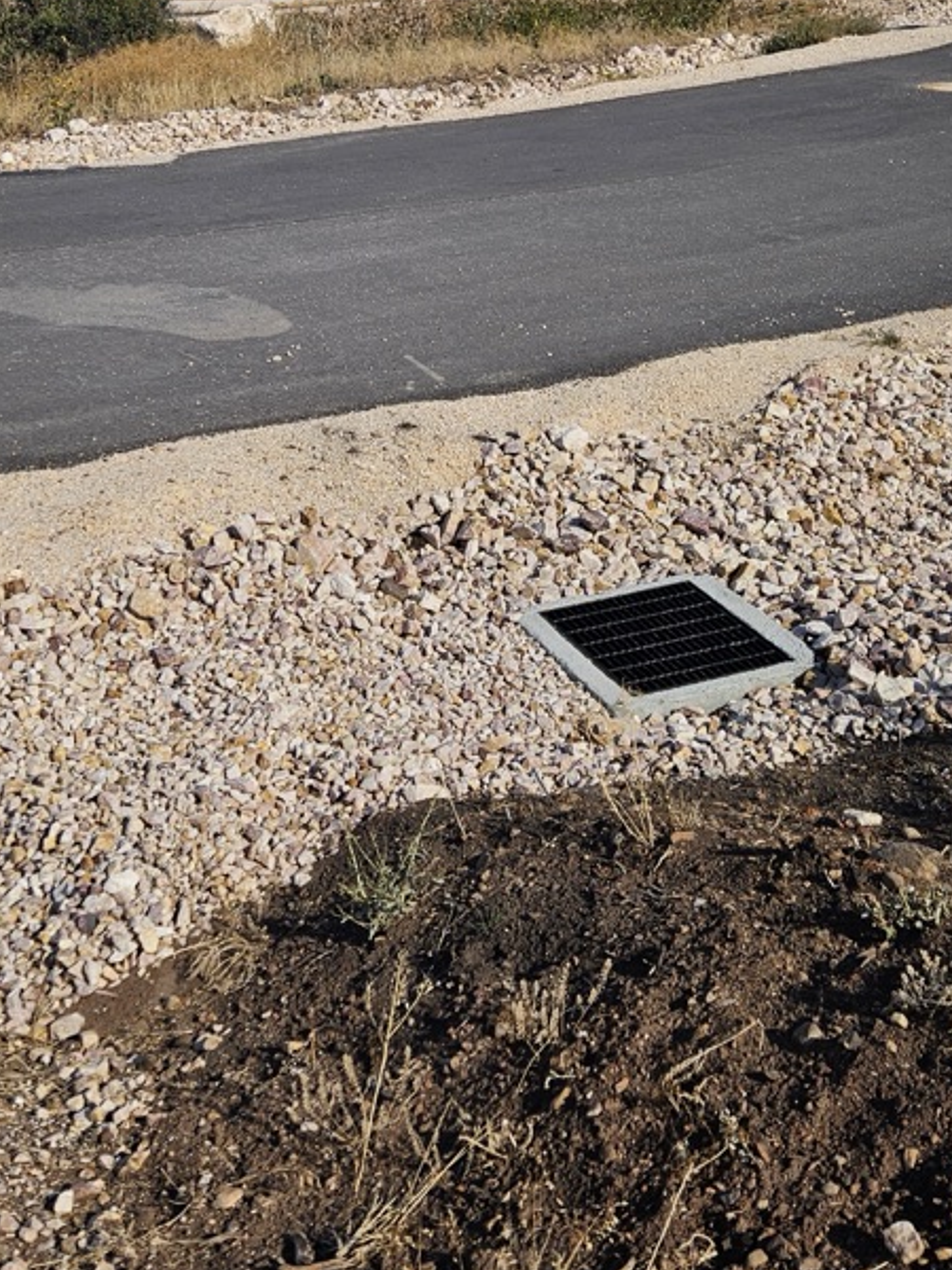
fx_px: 1687
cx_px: 518
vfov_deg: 40.5
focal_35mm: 46
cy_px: 383
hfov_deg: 31.5
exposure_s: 1/2145
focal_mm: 5.4
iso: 25
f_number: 1.8
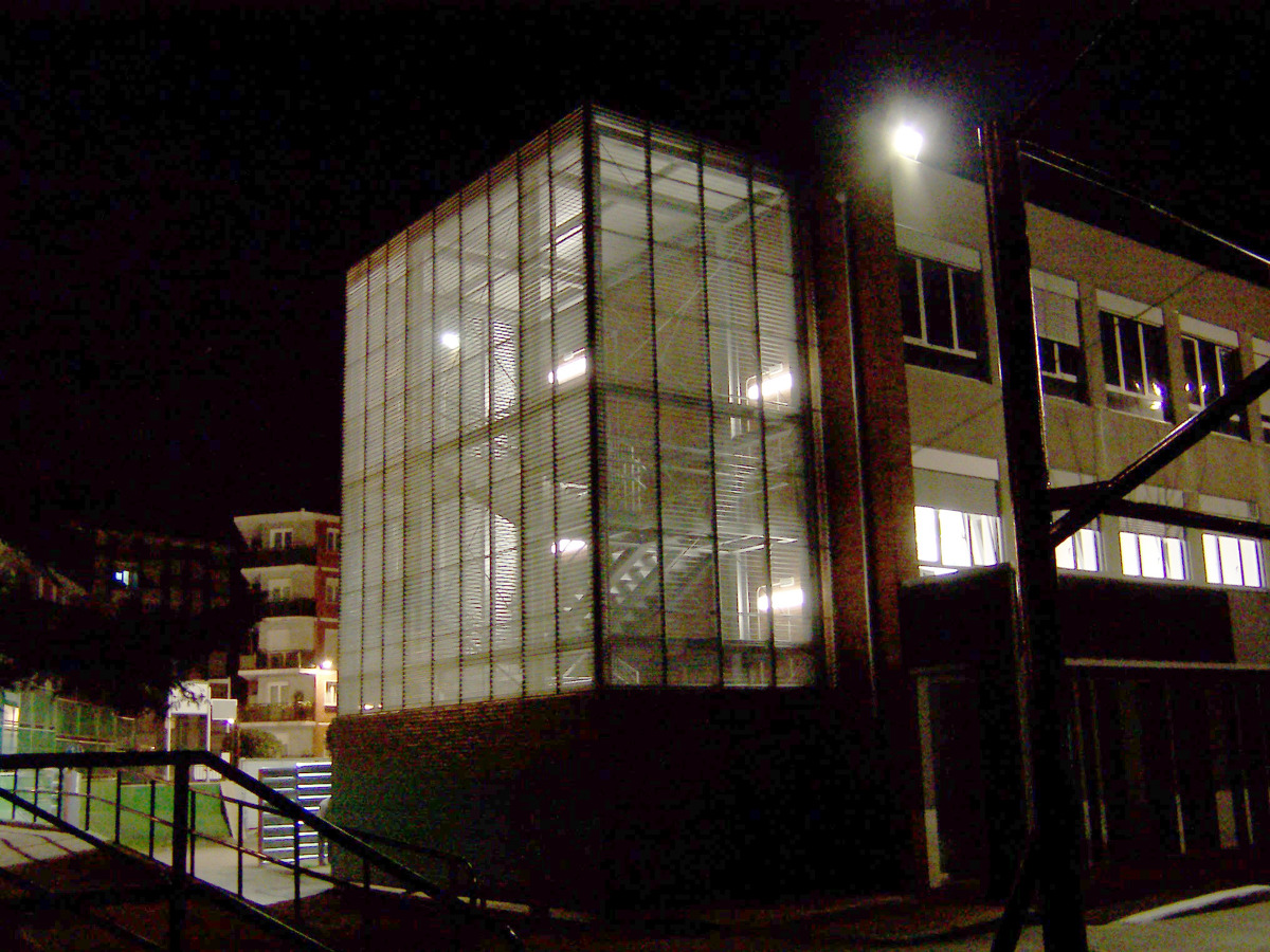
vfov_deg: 39.7
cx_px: 635
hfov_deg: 51.4
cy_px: 476
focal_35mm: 36
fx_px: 1321
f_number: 2.8
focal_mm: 5.6
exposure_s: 1/8
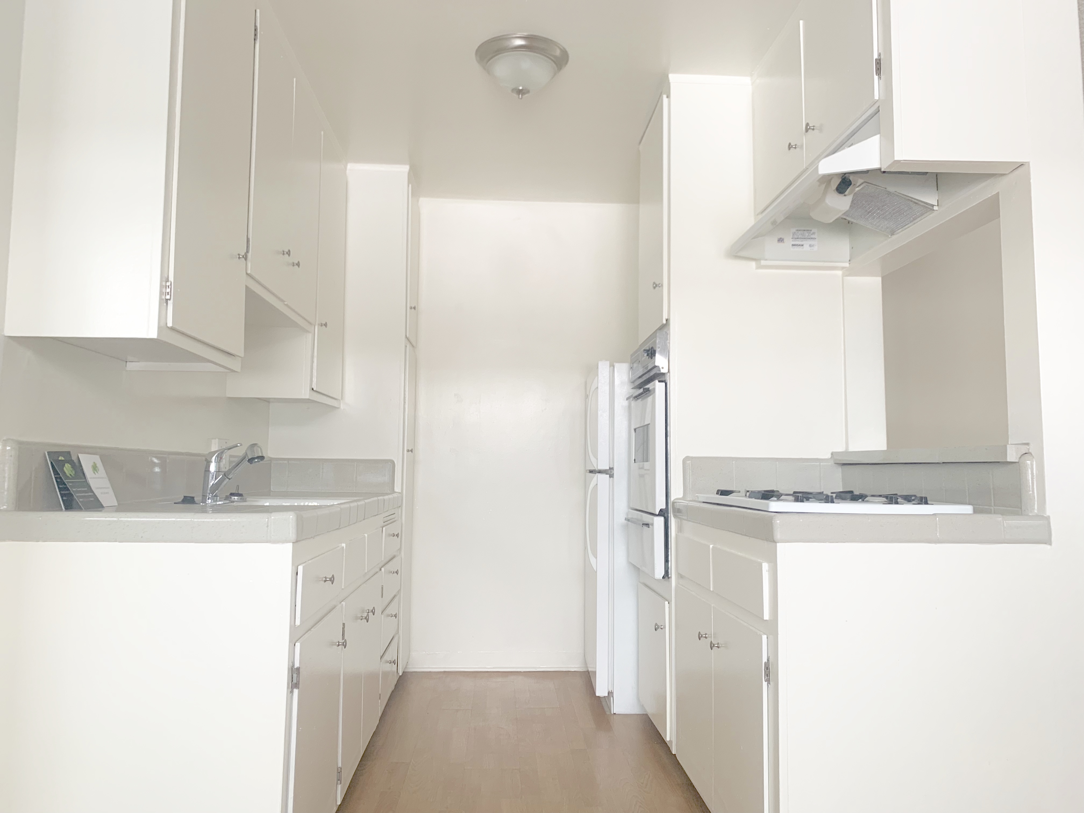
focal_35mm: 26
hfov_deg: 67.3
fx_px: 814
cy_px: 406
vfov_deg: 53.1
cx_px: 542
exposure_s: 1/121
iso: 80
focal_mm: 4.25
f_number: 1.8
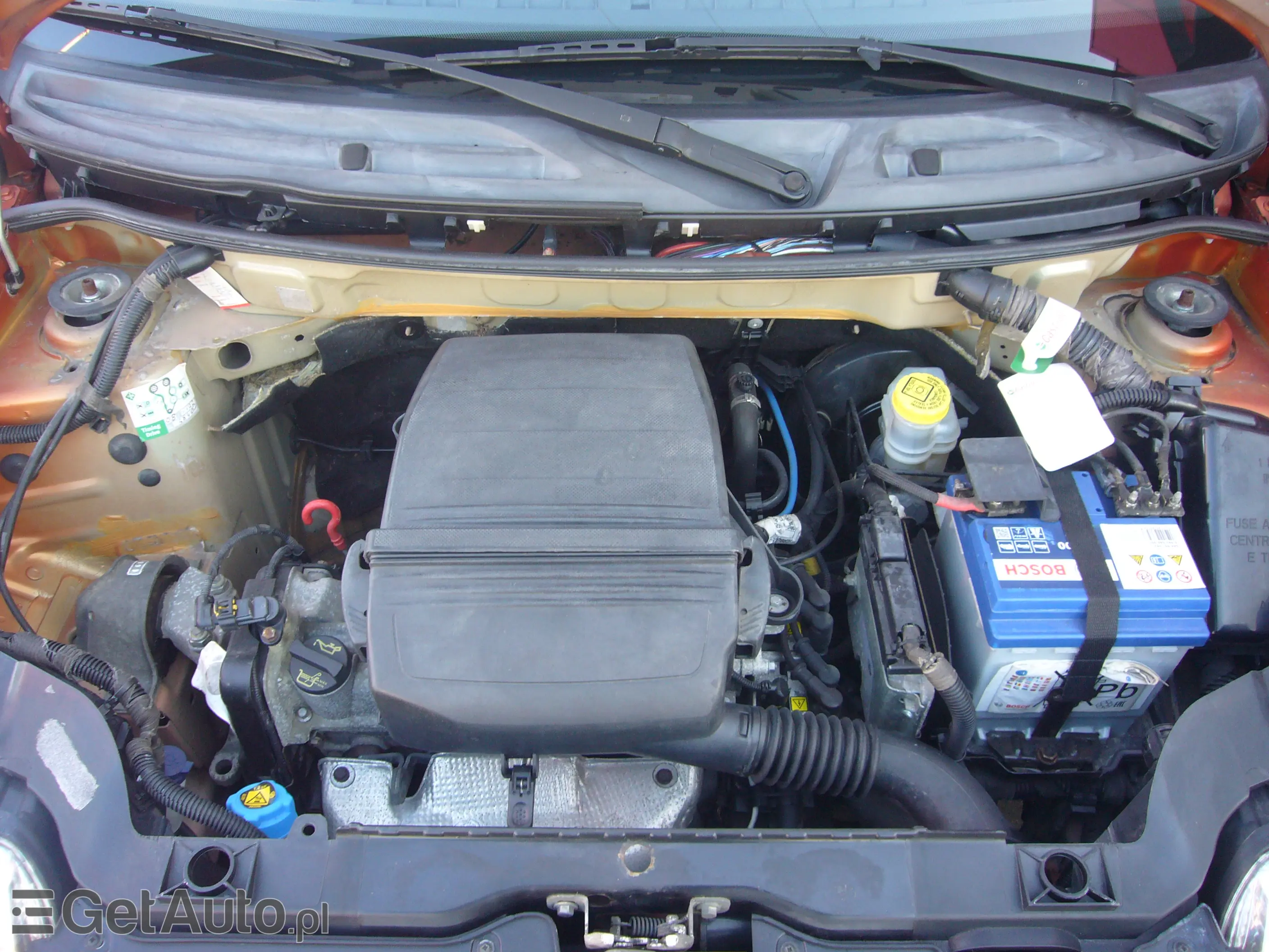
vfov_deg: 49.7
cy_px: 476
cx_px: 634
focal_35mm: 28
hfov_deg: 63.4
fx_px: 1026
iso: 100
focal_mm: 4.6
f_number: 2.8
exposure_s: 1/25
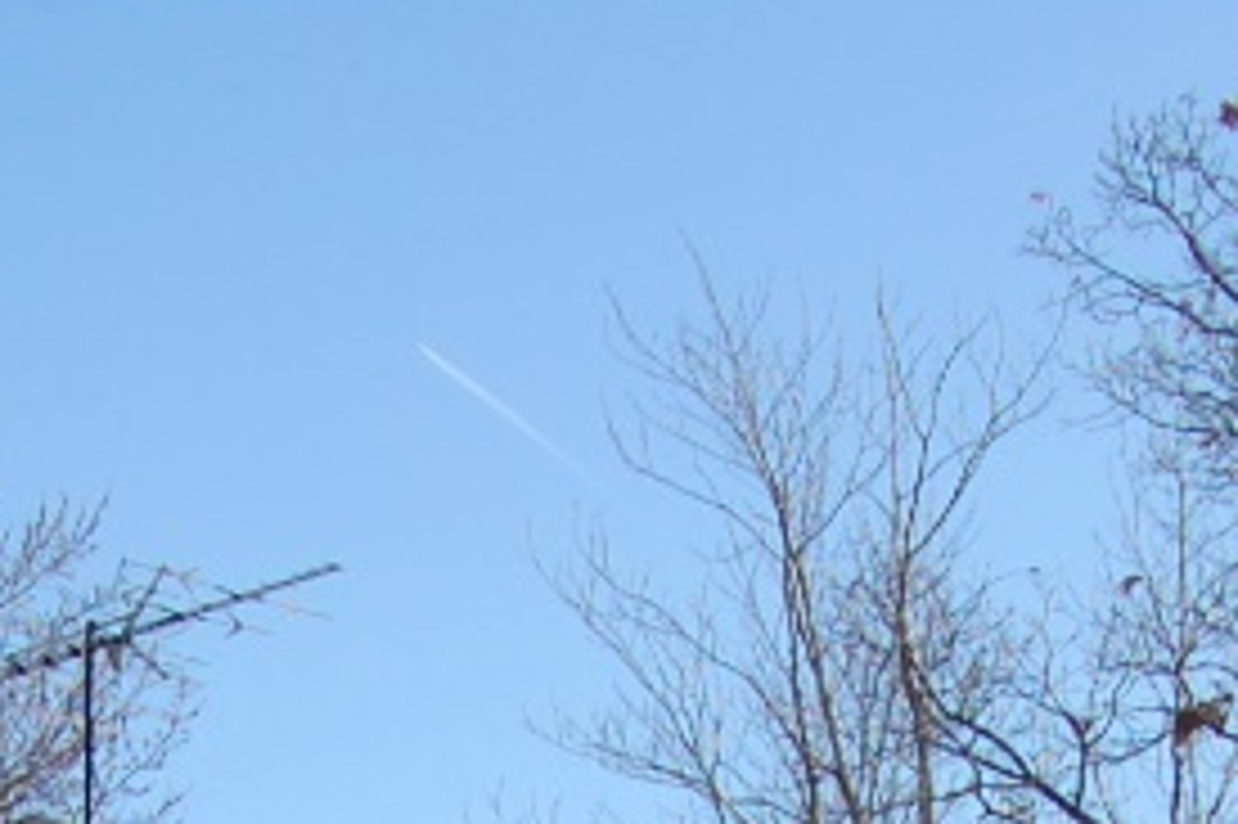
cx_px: 369
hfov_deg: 13.1
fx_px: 5396
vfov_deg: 8.2
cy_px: 1830
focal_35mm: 157
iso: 200
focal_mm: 18
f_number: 8
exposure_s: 1/500
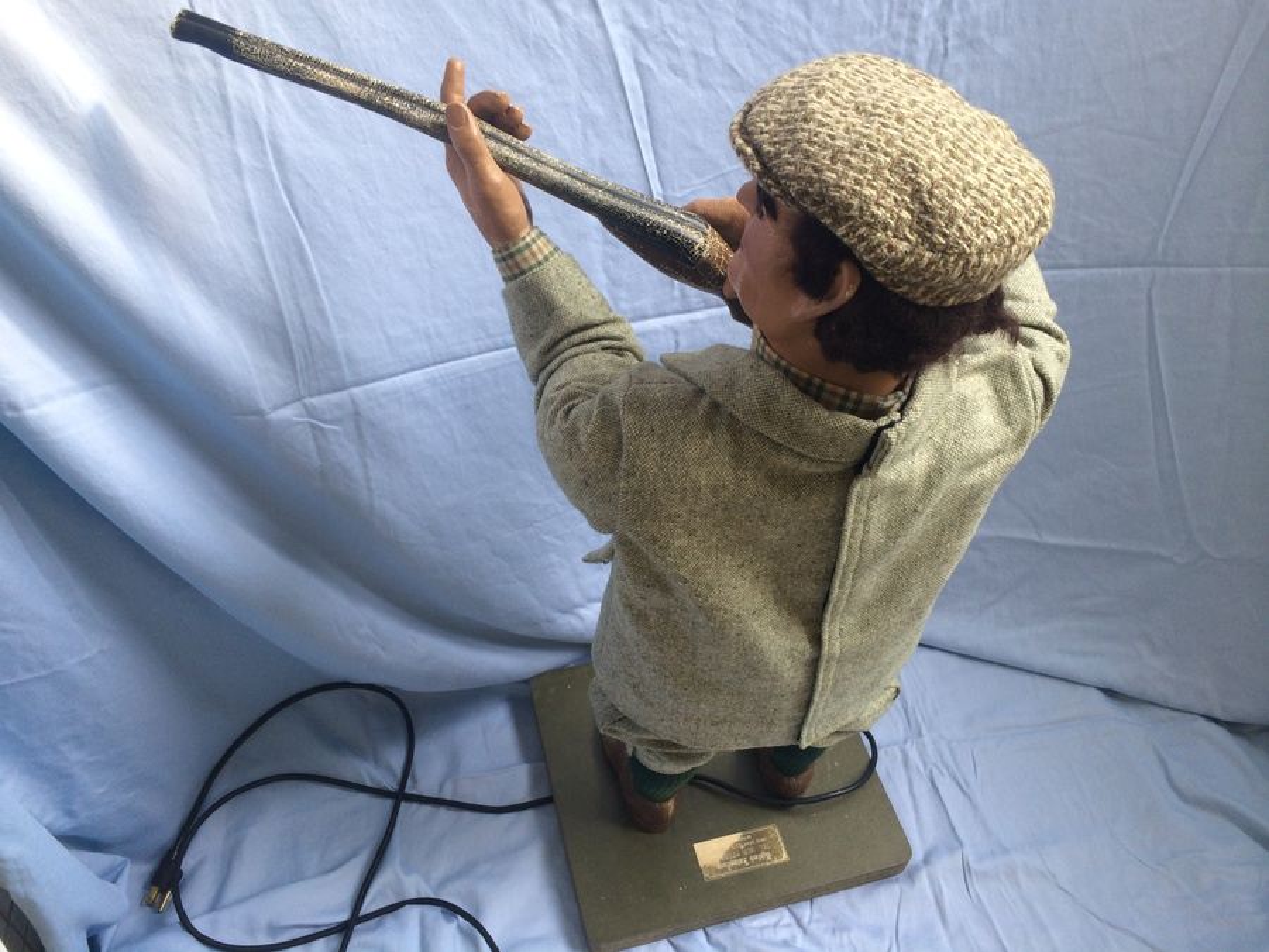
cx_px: 634
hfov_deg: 60.0
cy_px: 476
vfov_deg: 46.8
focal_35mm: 30
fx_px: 1100
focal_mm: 4.12
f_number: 2.2
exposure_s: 1/60
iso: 40
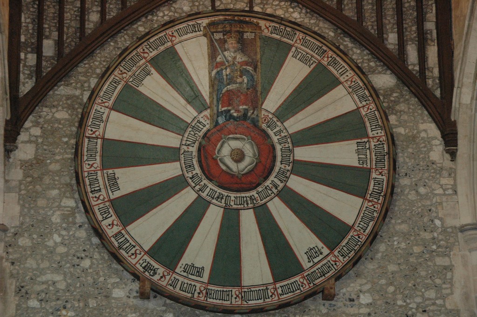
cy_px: 158
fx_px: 1033
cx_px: 238
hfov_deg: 26.0
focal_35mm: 78
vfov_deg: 17.5
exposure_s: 1/60
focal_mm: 52
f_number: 5
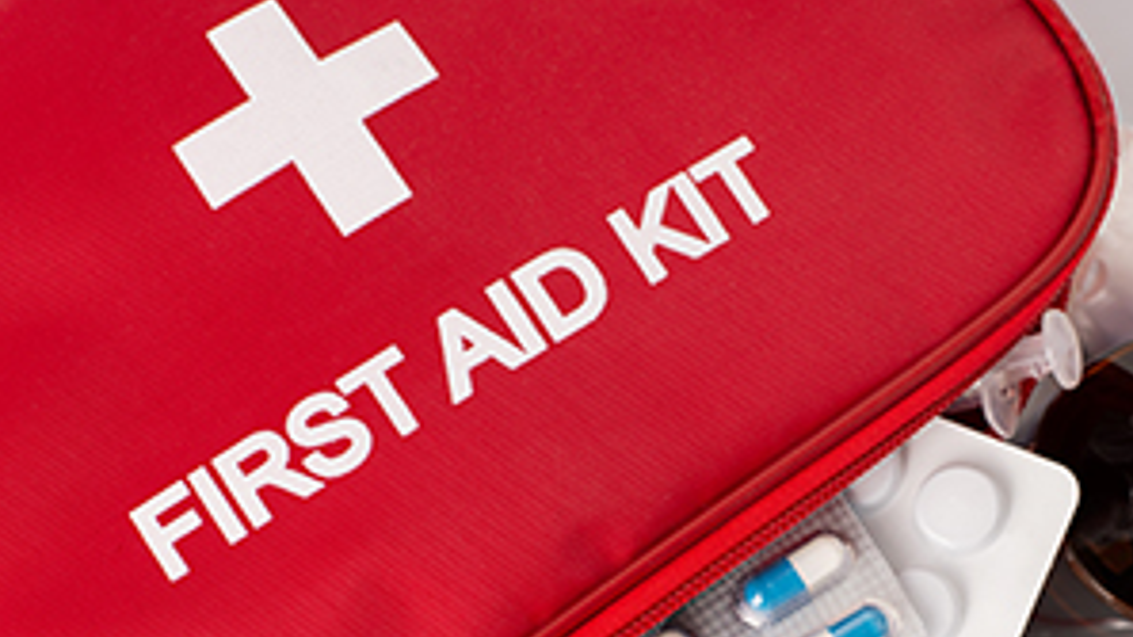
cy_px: 568
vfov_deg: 14.8
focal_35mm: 81
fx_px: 2433
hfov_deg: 26.1
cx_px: 713
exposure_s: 1/100
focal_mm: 50
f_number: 8
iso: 100
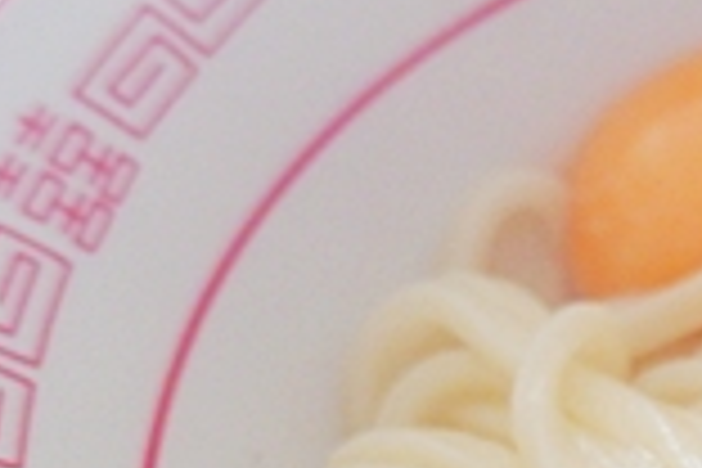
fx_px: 2301
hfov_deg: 15.8
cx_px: 1071
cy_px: 407
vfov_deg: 11.5
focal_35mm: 118
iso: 2500
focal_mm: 15
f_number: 3.5
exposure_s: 1/34
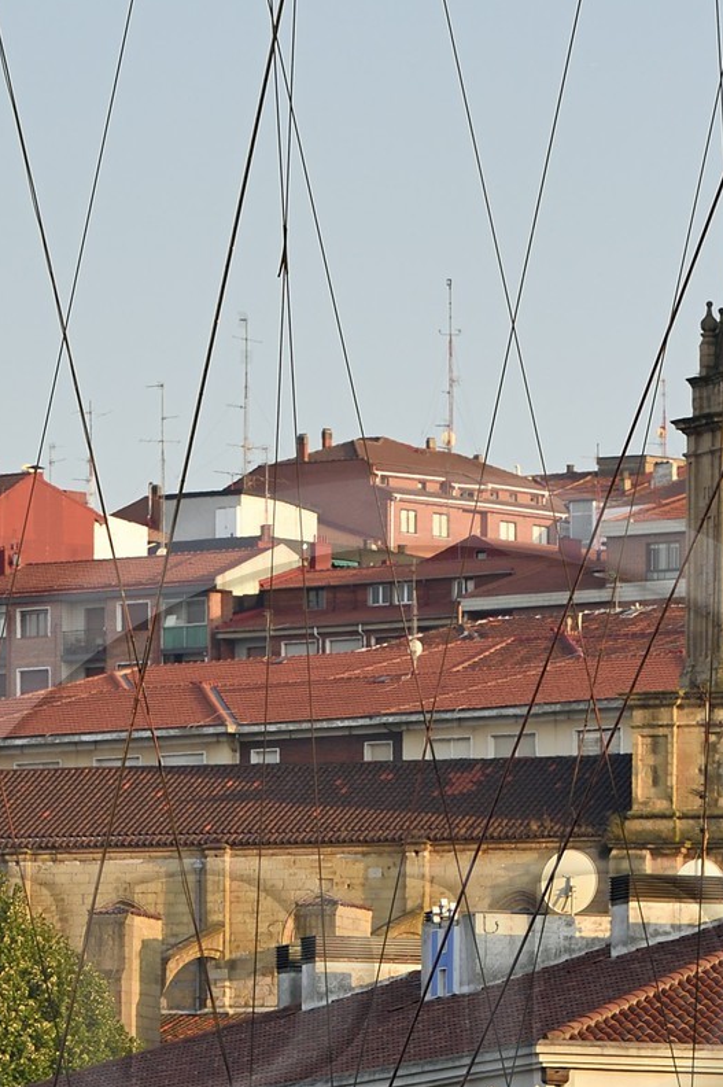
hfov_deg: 2.3
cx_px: 429
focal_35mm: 607
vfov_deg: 3.4
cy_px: 1118
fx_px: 18308
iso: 200
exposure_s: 1/500
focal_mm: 200
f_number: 5
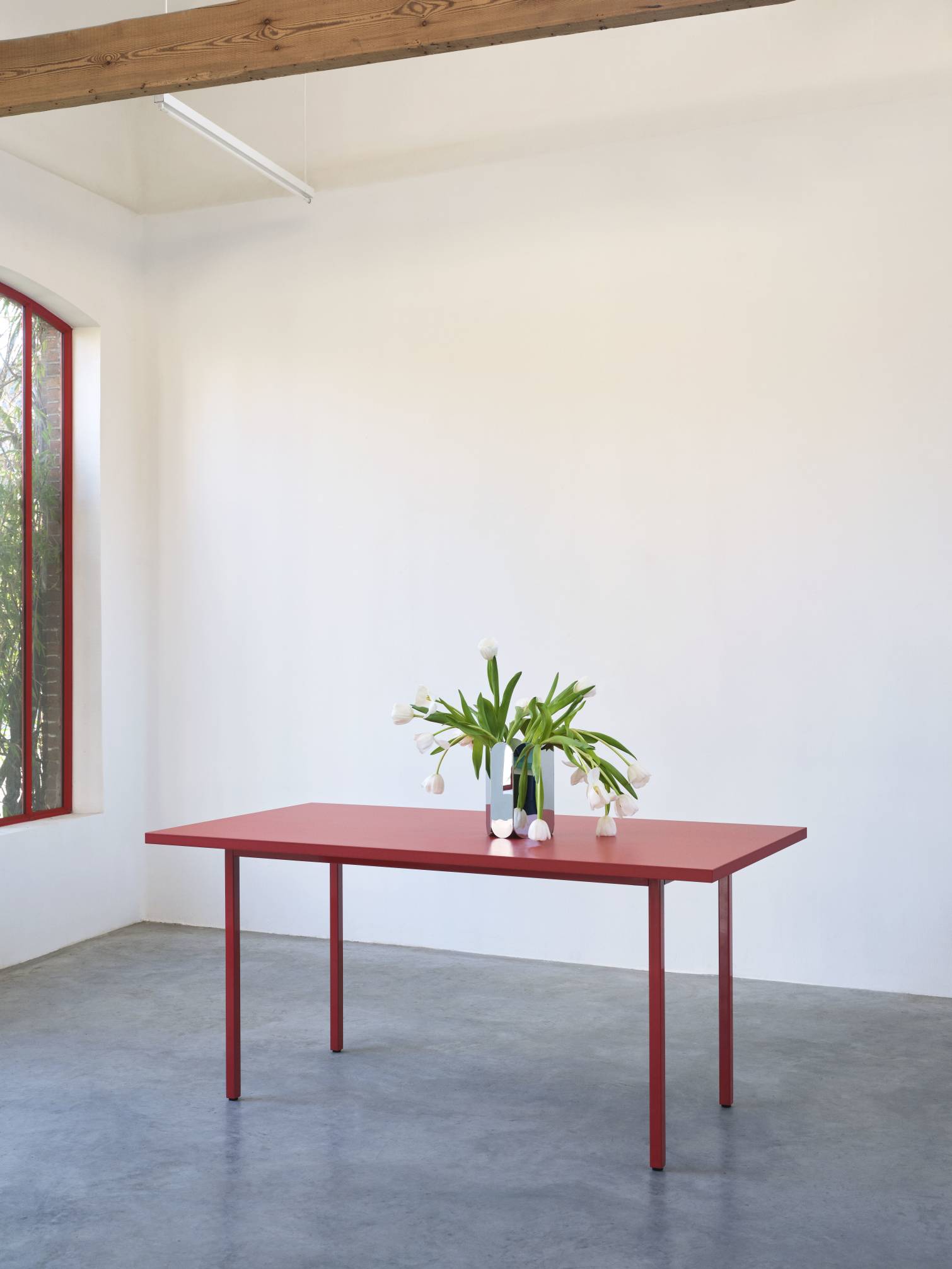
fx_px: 1467
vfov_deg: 46.8
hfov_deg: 36.0
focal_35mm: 40
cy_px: 634
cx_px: 476
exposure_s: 1/4
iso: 100
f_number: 11
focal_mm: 50.8
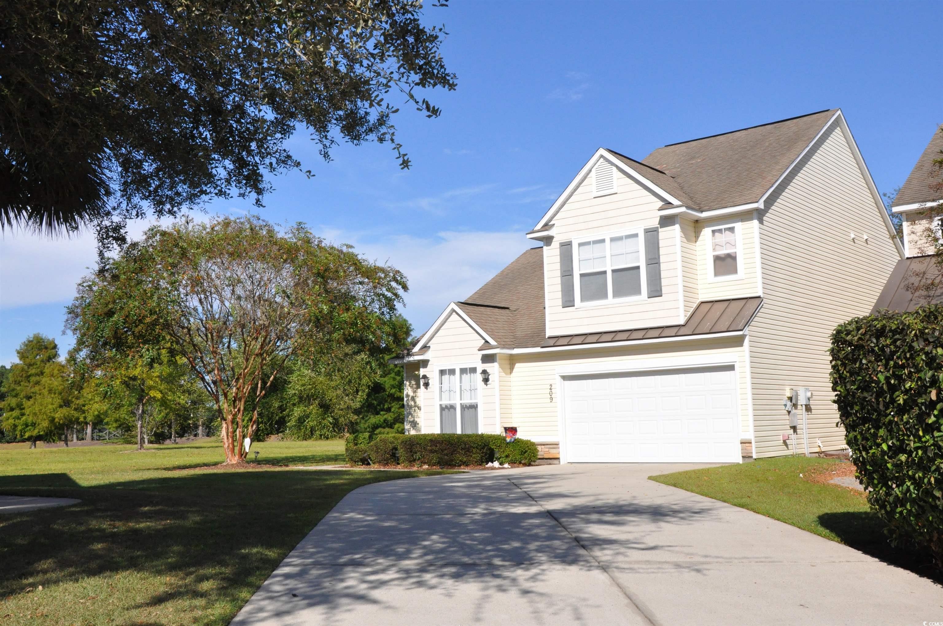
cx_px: 472
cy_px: 313
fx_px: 981
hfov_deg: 51.3
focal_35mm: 38
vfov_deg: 35.4
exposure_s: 1/1000
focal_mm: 25
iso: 1000
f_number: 16
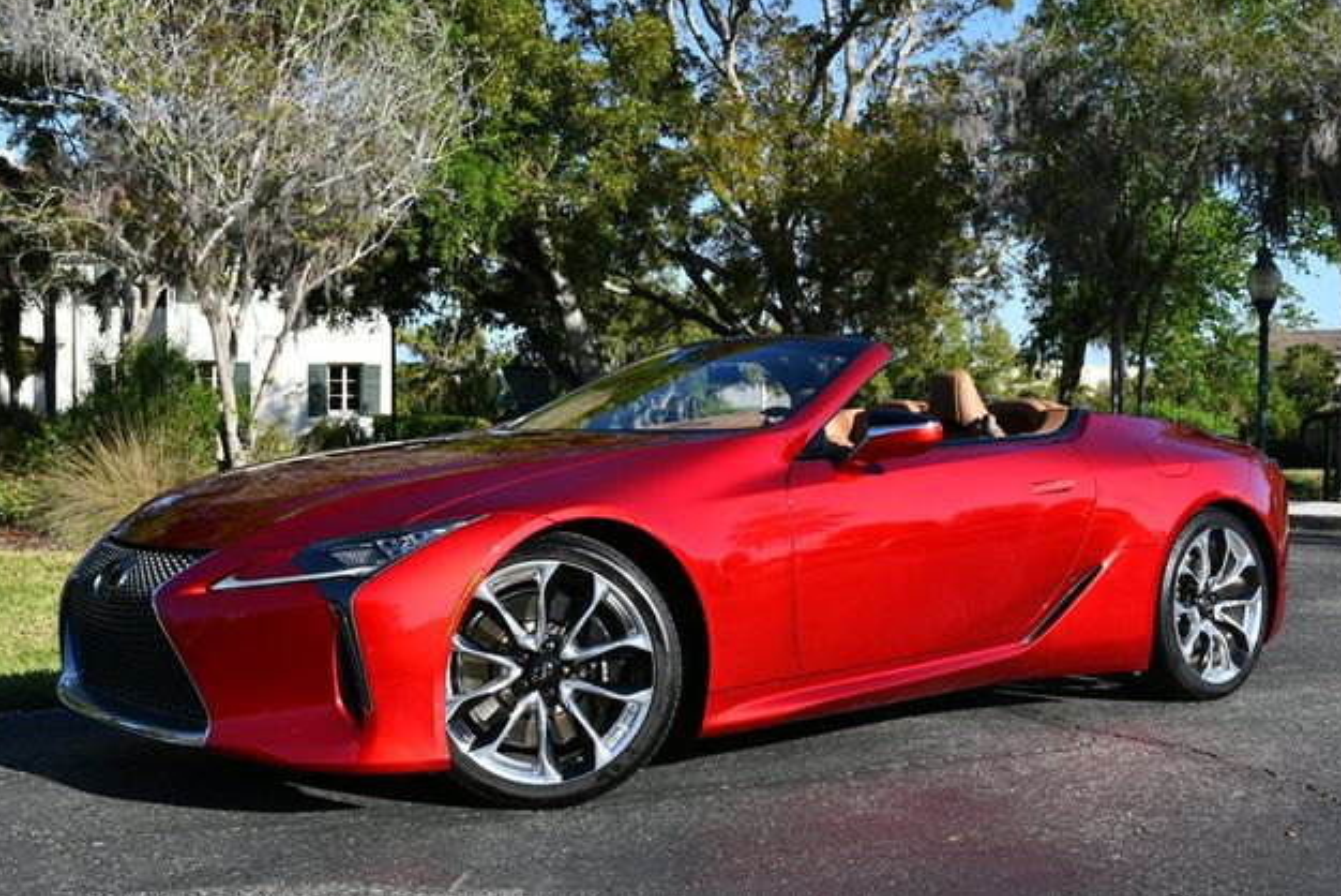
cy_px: 442
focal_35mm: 45
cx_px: 668
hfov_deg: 43.6
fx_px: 1677
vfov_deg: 29.9
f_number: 8
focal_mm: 22
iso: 100
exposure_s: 1/250
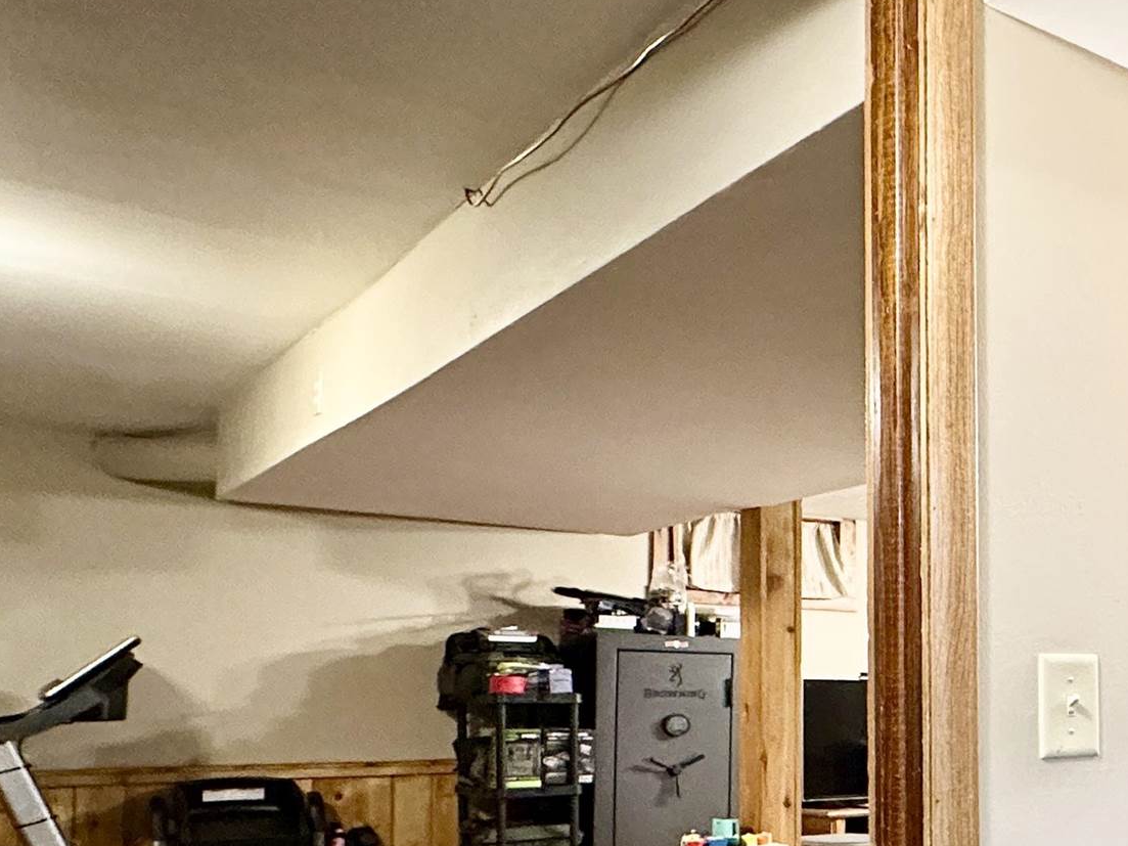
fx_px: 1271
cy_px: 691
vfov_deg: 35.5
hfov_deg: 33.0
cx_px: 1519
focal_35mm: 39
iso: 800
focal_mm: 2.22
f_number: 2.2
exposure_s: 1/60
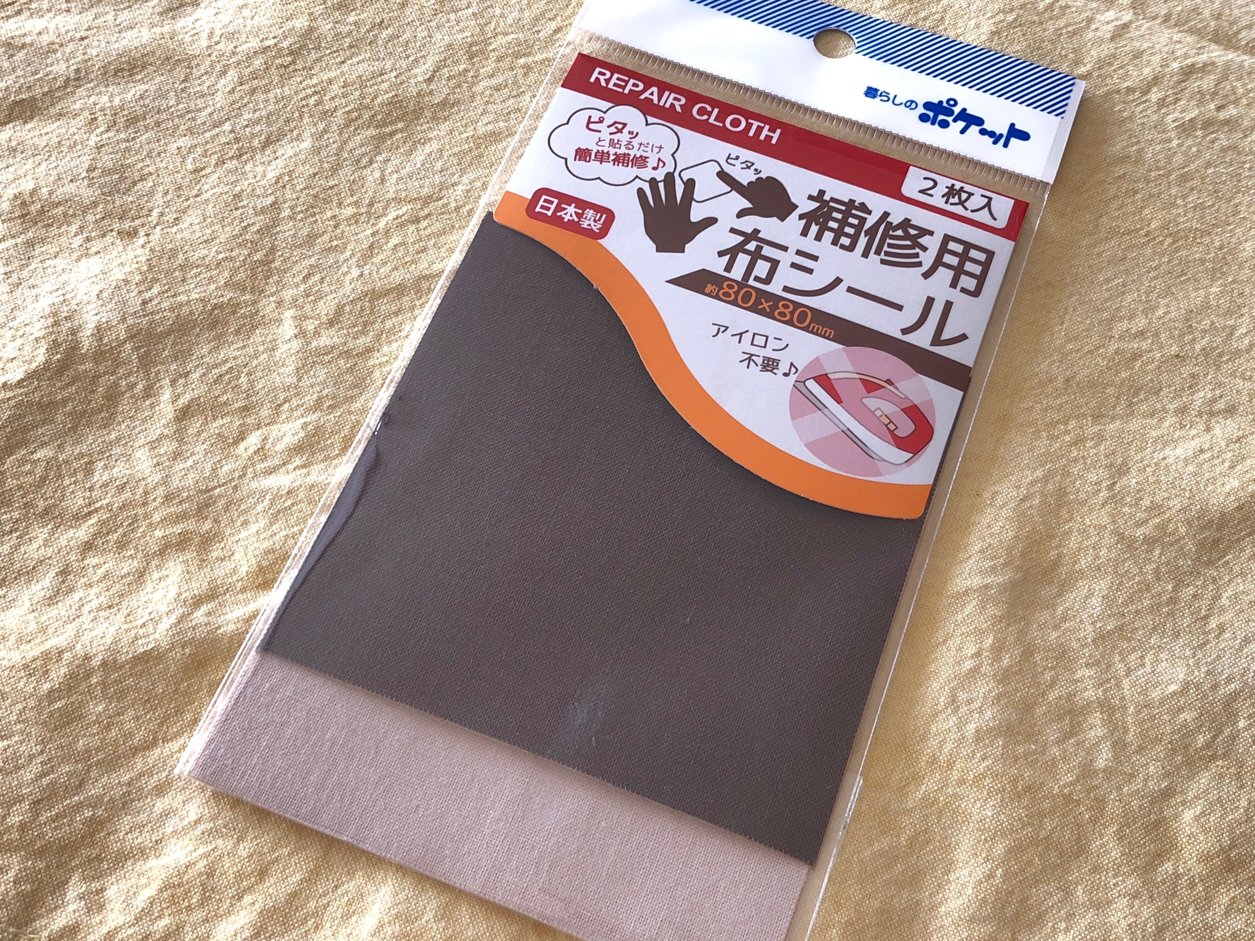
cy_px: 470
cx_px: 628
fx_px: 1704
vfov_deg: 30.9
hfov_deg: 40.4
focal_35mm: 47
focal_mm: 3.99
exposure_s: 1/15
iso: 50
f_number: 1.8
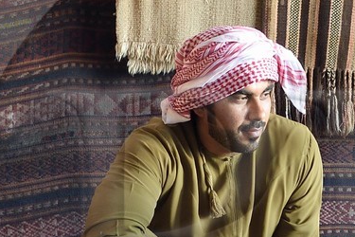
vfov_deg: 9.4
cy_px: 246
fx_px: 1430
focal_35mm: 145
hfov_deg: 14.0
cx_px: 307
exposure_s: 1/20
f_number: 7.1
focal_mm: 34
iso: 800
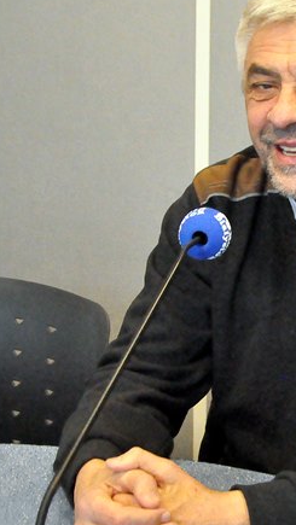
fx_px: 1045
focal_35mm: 75
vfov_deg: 28.2
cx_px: 286
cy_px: 276
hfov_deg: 15.8
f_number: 4
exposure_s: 1/90
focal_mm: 26
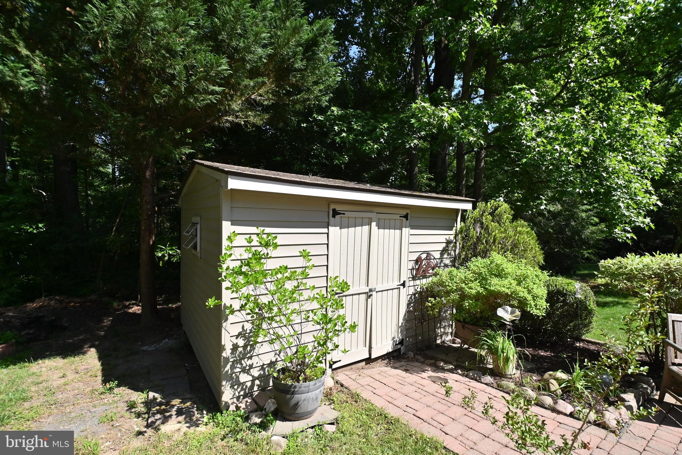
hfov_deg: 100.4
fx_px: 284
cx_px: 341
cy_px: 228
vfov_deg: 77.3
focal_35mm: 15
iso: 220
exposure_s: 1/800
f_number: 7.1
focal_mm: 10
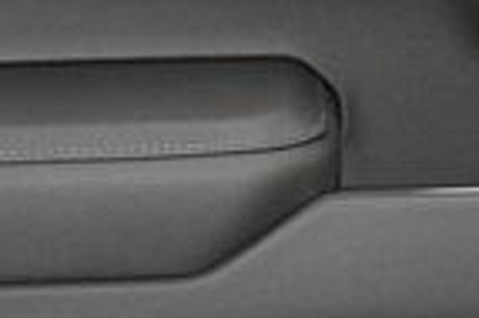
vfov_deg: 8.4
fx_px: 2140
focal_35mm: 161
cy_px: 393
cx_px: 322
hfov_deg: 12.8
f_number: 3.8
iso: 3200
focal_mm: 24
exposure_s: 1/100
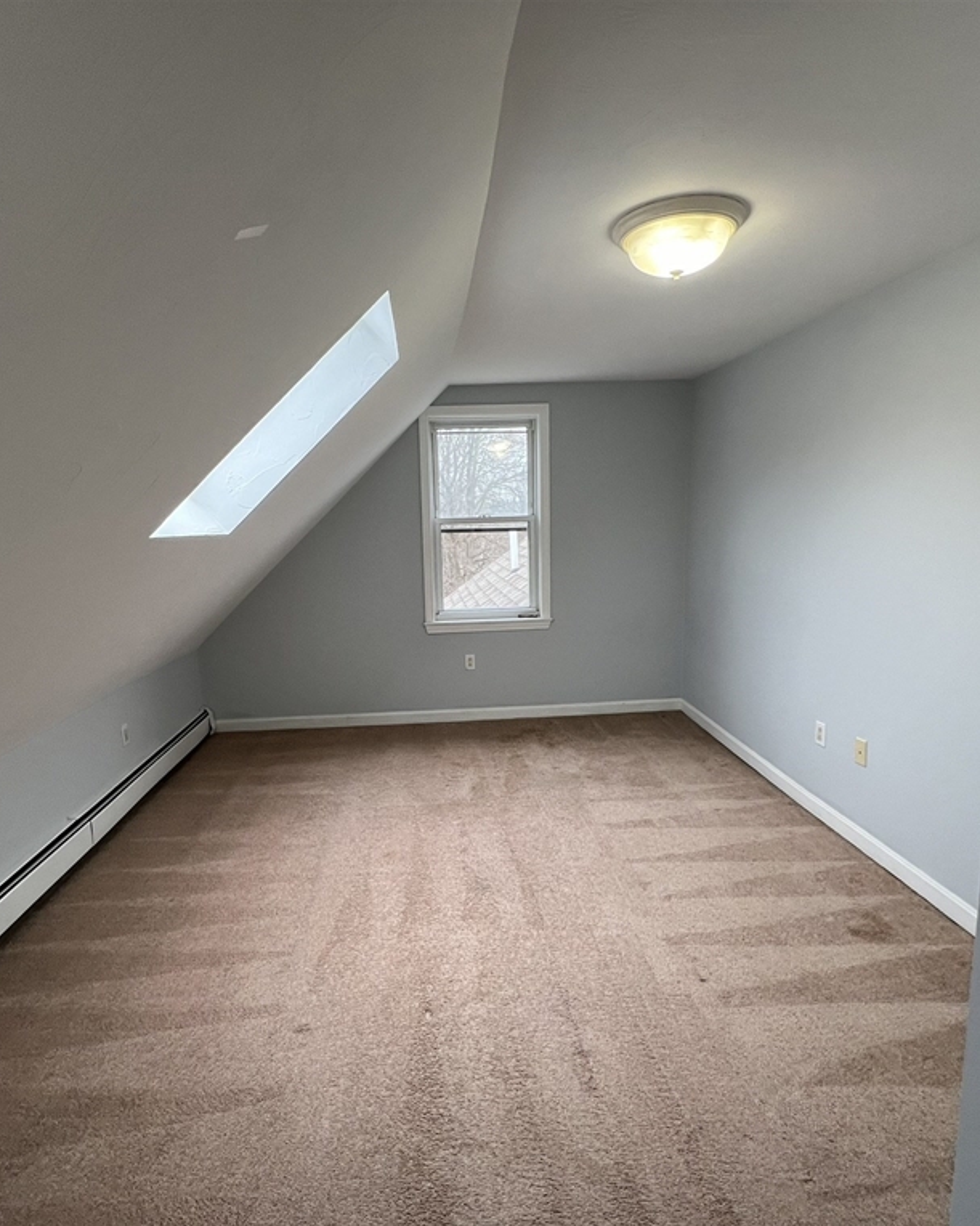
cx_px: 464
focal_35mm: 17
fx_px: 616
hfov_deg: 76.9
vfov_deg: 89.6
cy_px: 615
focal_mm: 1.57
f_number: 1.8
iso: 100
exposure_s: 1/120
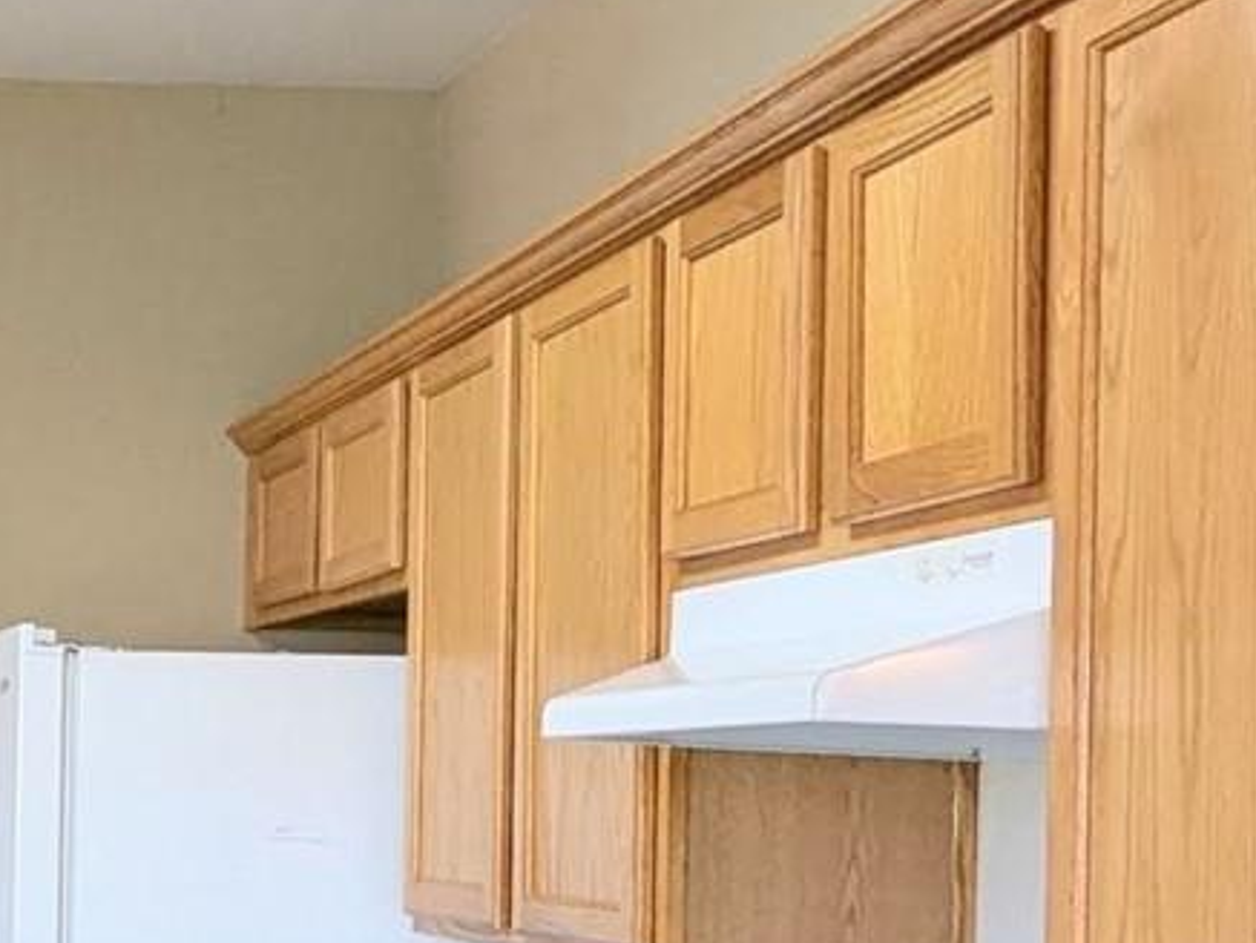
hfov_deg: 23.5
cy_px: 791
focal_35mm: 75
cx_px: -299
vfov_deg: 19.4
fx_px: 2722
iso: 45
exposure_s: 1/30
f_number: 2.2
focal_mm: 2.35
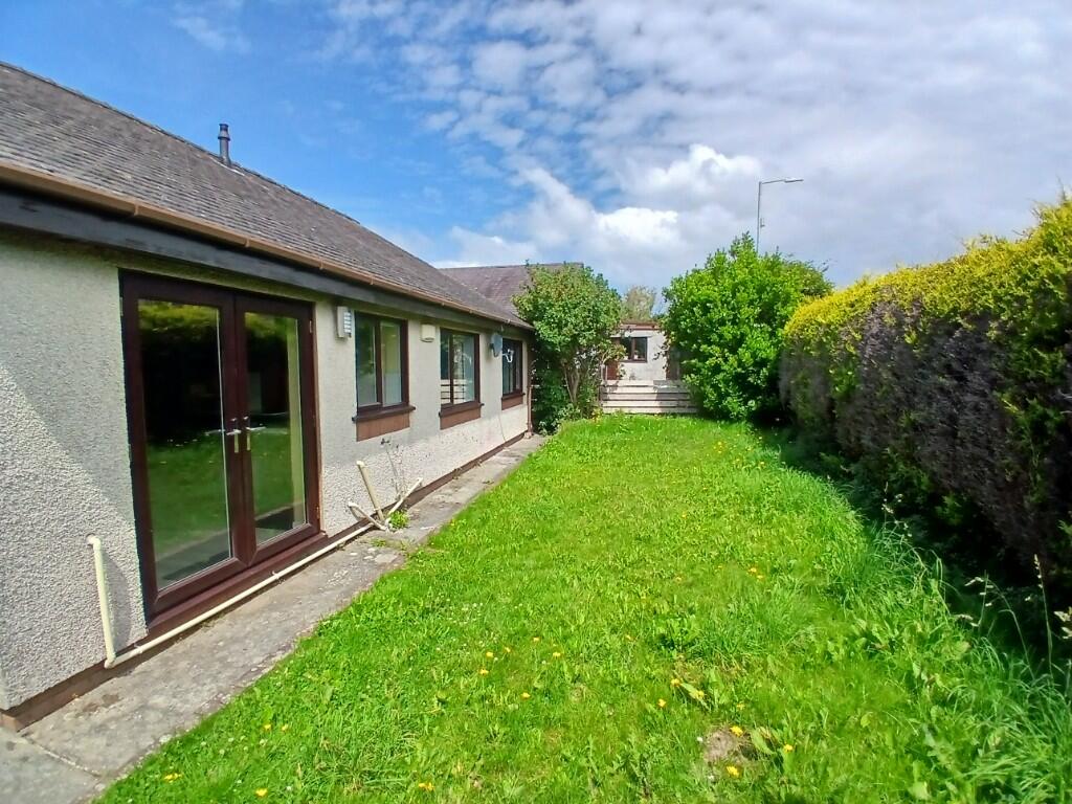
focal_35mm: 17
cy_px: 402
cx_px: 536
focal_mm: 1.4
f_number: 2.2
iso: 50
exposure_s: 1/1664
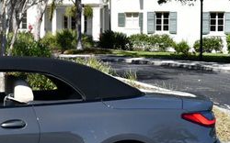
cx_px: -16
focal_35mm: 115
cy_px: 63
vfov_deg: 11.4
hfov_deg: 17.6
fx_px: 721
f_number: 8
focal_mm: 22
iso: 100
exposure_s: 1/250
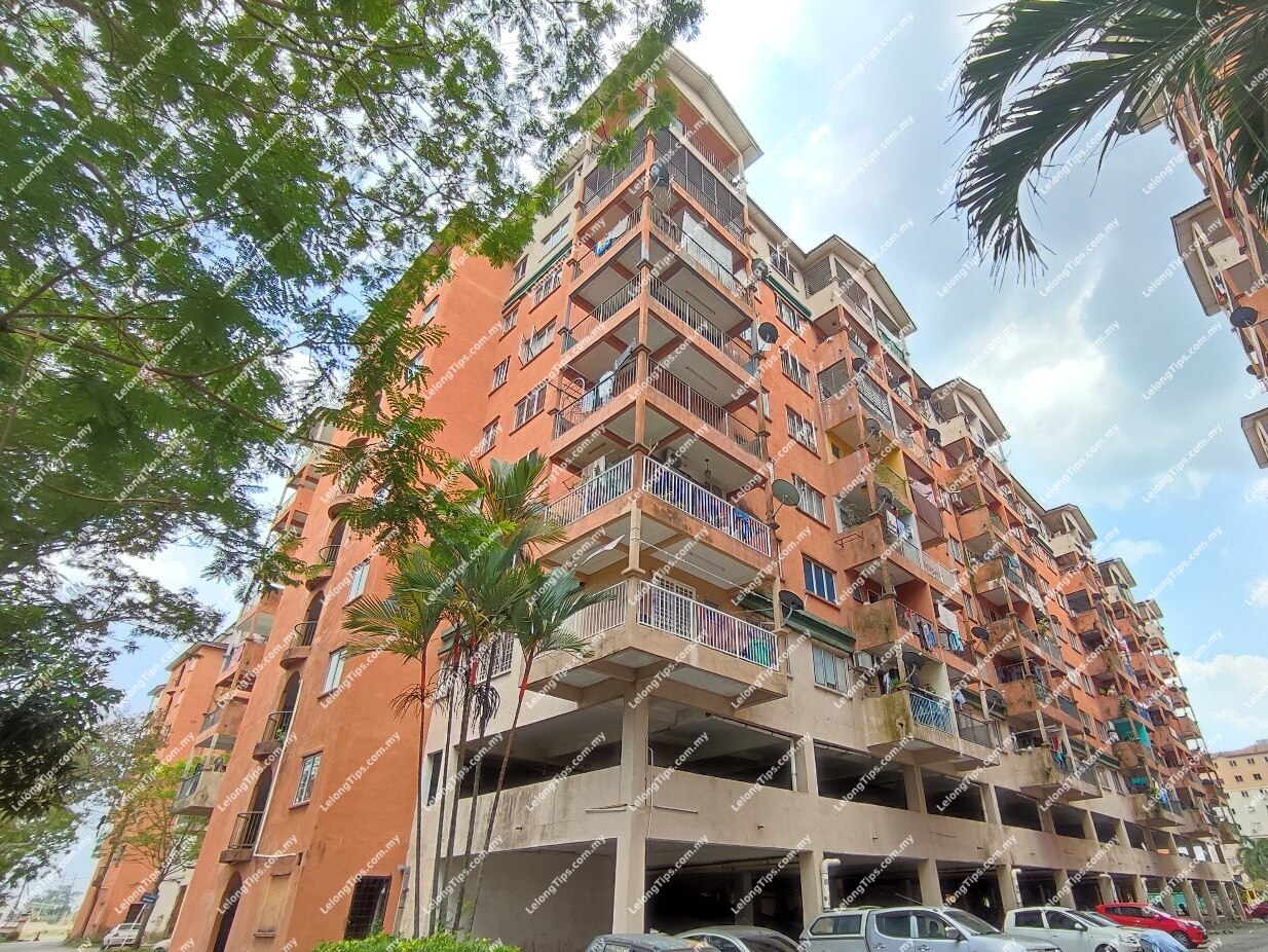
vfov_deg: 78.1
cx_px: 634
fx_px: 586
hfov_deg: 94.5
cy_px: 476
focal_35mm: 16
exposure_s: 1/157
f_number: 2.2
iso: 50
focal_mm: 1.65
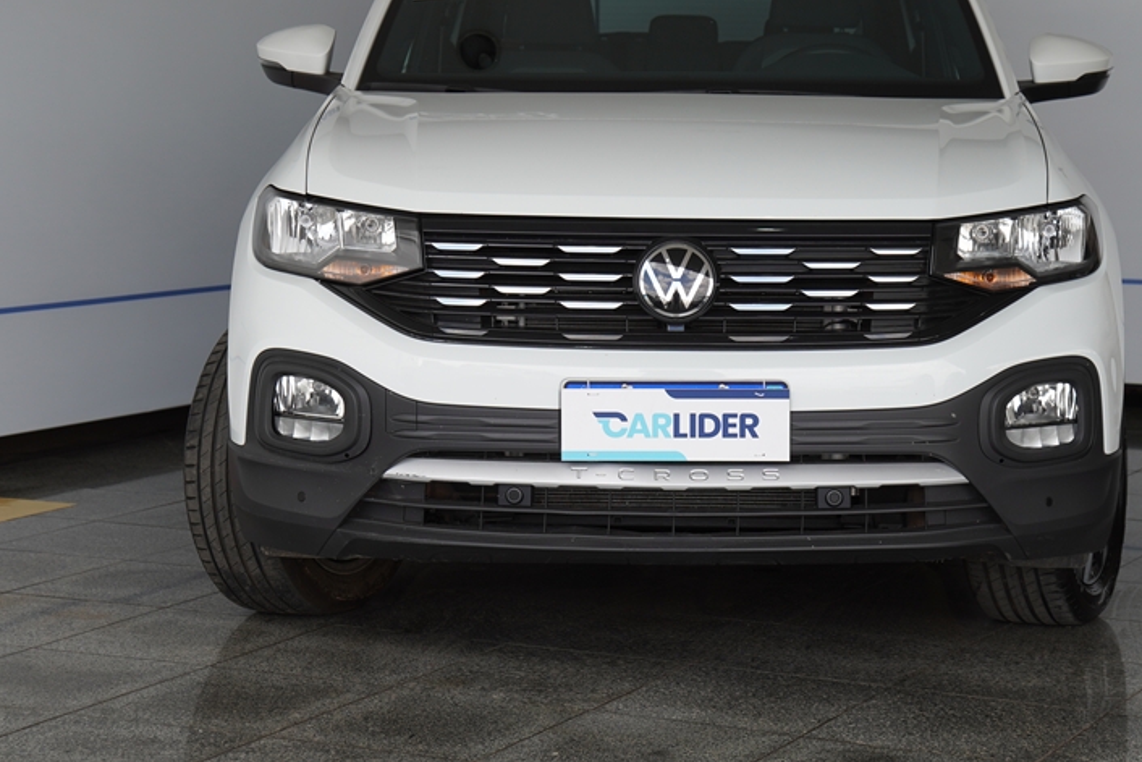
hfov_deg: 23.3
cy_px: 255
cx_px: 679
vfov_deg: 15.7
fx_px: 2760
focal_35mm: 87
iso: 100
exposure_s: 1/200
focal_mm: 40
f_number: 4.5
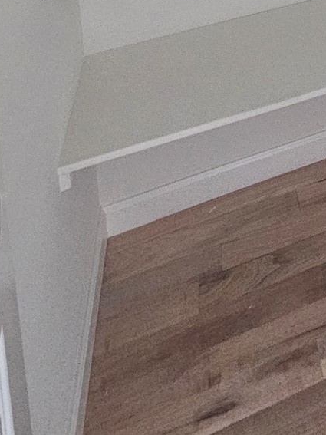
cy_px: -282
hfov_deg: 26.7
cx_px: 445
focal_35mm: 44
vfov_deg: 25.4
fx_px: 553
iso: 250
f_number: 2.2
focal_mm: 2.2
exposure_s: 1/60
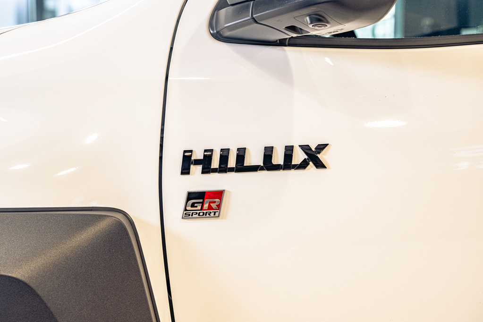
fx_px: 845
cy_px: 161
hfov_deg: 31.9
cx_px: 242
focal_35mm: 63
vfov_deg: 21.6
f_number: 4.5
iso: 500
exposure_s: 1/125
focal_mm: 63
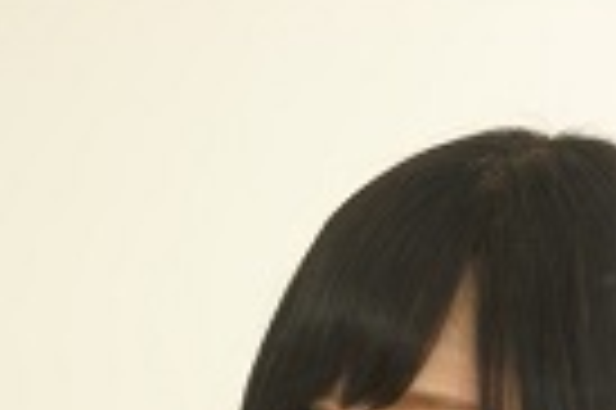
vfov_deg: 5.3
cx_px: 45
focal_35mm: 255
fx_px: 4358
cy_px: 723
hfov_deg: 8.1
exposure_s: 1/125
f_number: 4
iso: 320
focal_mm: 70
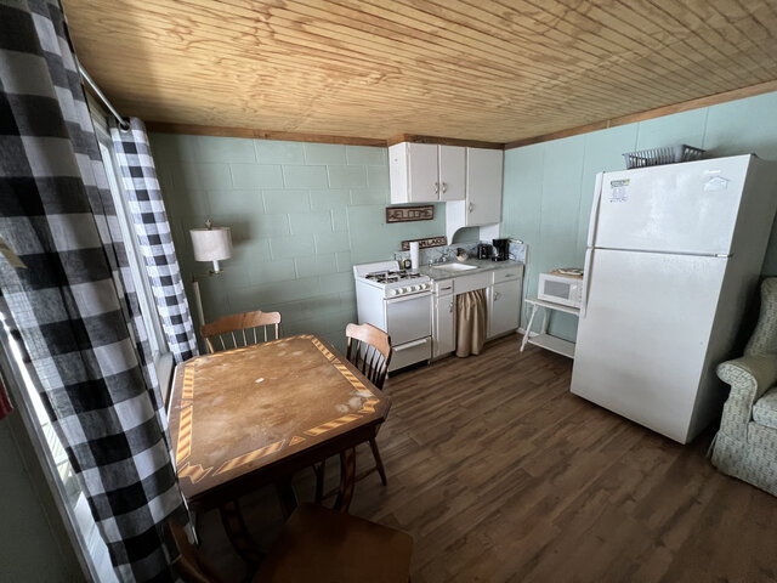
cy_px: 292
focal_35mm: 13
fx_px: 292
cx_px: 388
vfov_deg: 89.9
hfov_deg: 106.2
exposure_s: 1/60
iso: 400
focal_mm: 1.57
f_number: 1.8
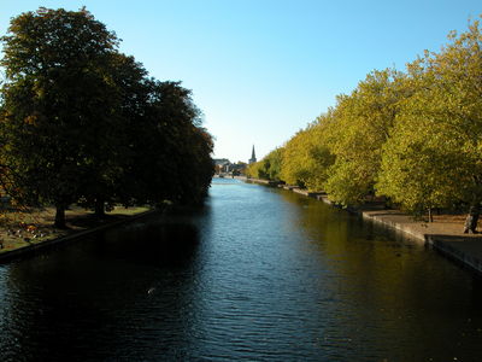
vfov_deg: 40.7
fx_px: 487
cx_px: 241
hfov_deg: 52.6
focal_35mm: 35
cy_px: 181
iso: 100
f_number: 5.6
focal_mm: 8.9
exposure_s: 1/271
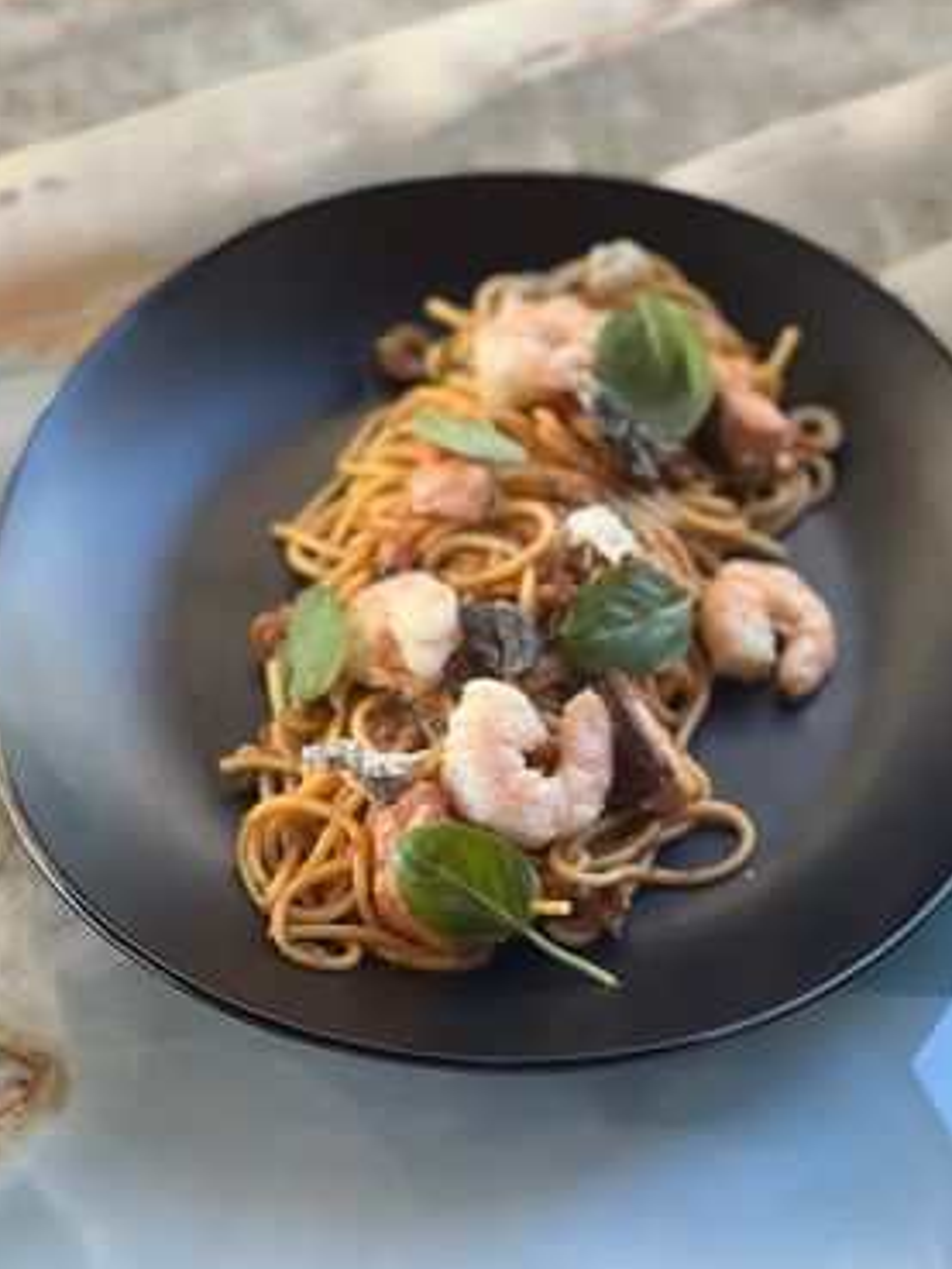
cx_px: 522
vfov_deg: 22.0
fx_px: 3262
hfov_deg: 16.6
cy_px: 602
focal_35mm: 89
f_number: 2.8
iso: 125
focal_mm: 9
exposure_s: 1/121
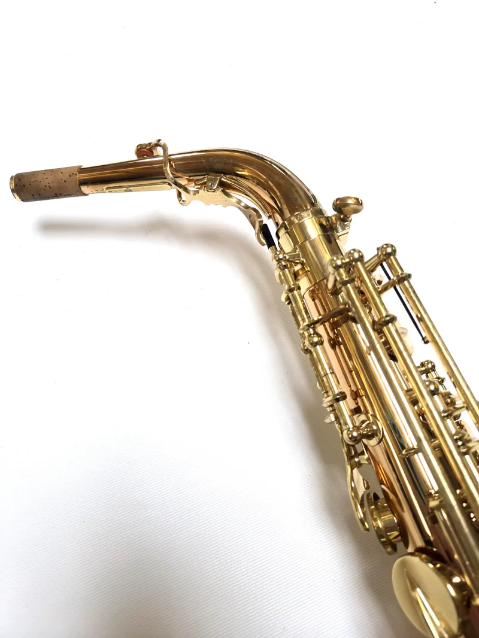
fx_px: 424
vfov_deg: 73.9
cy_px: 319
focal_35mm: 23
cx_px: 240
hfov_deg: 58.9
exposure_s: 1/100
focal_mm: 5.4
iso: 32
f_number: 1.8
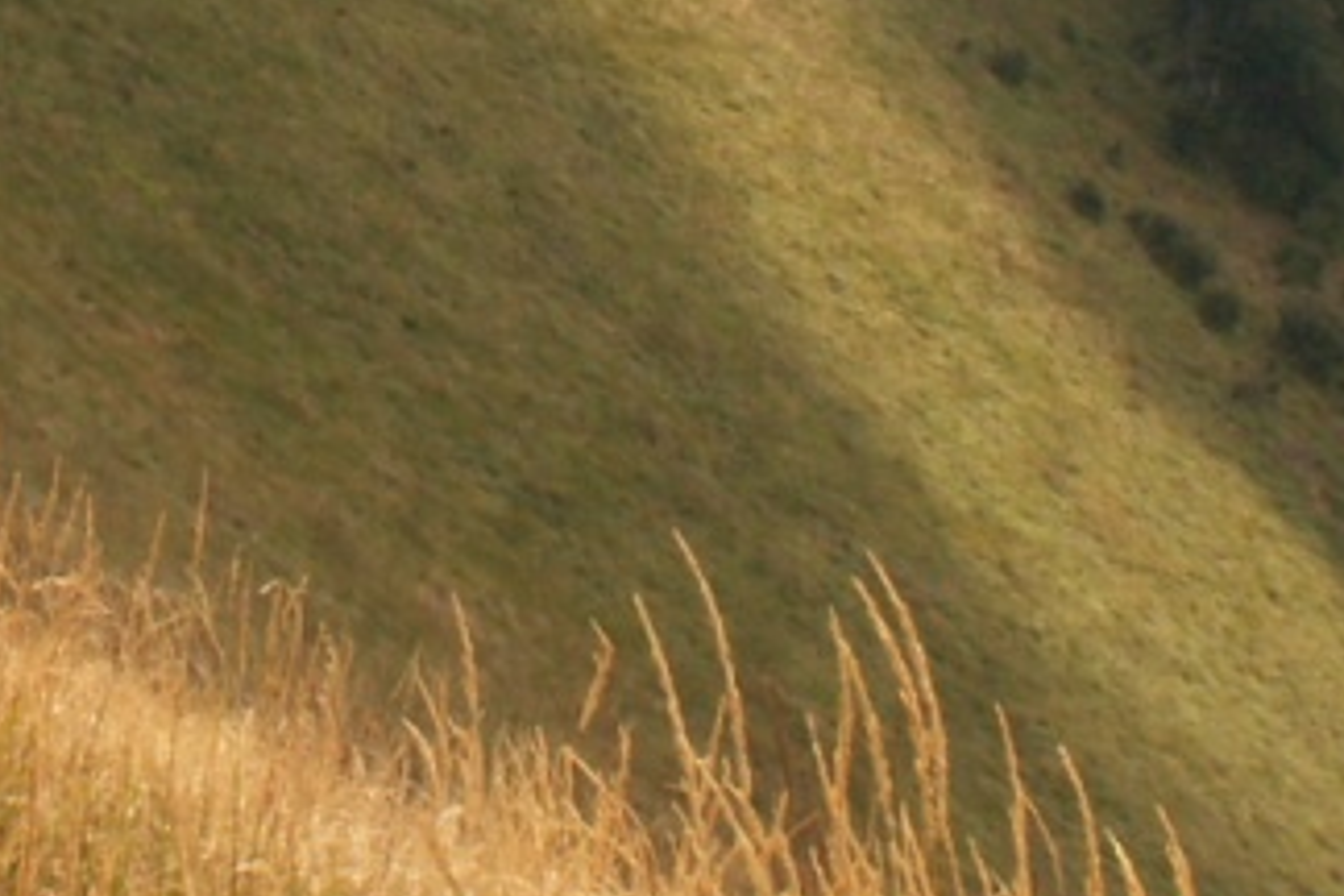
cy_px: -369
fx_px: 7354
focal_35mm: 197
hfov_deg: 10.4
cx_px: 21
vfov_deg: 6.9
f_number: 7.1
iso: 50
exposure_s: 1/125
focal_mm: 10.02
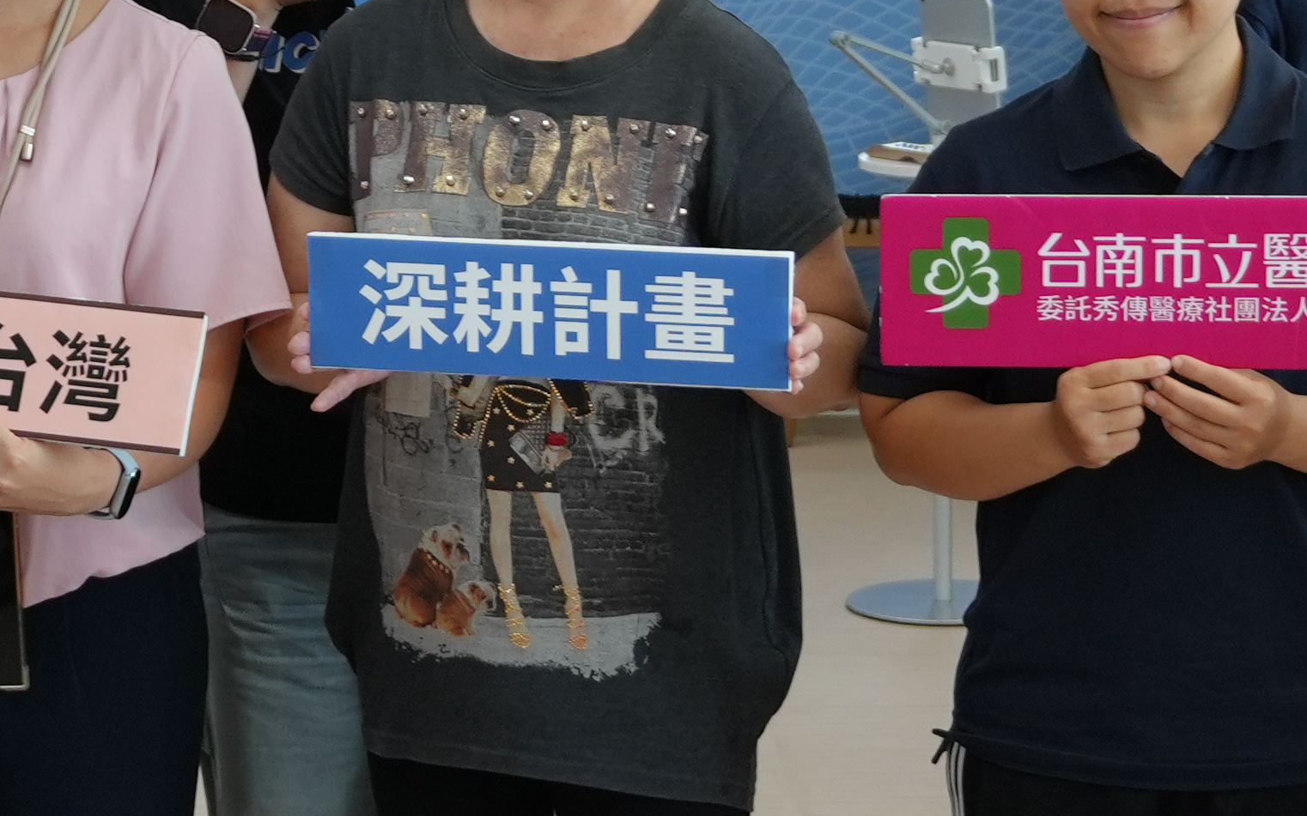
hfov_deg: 14.6
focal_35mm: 143
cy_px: 332
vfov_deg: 9.2
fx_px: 5096
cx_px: 474
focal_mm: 23
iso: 400
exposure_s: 1/160
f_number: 4
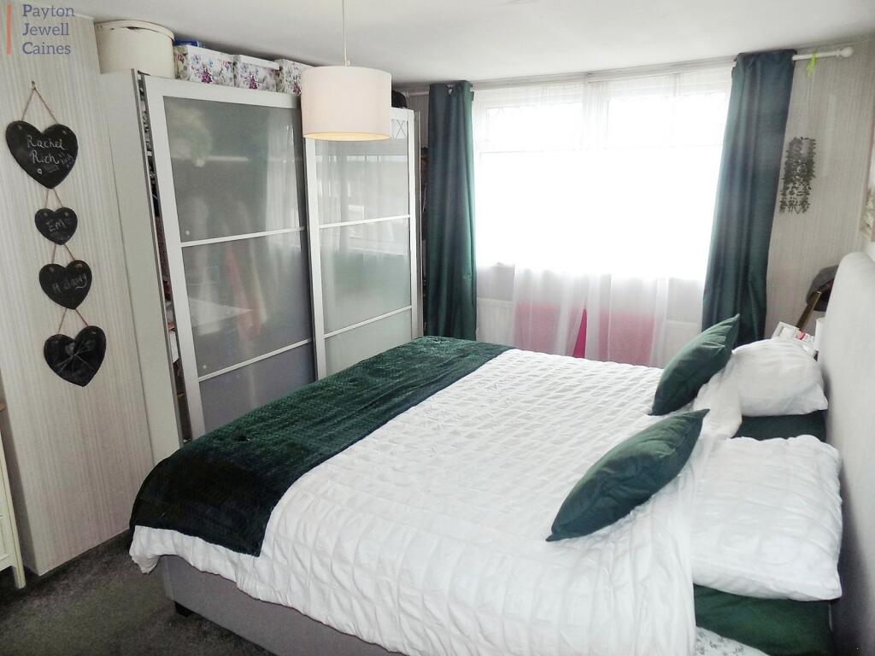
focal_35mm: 23
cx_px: 438
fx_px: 581
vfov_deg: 58.9
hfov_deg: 73.9
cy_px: 328
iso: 80
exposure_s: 1/40
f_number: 3.1
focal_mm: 4
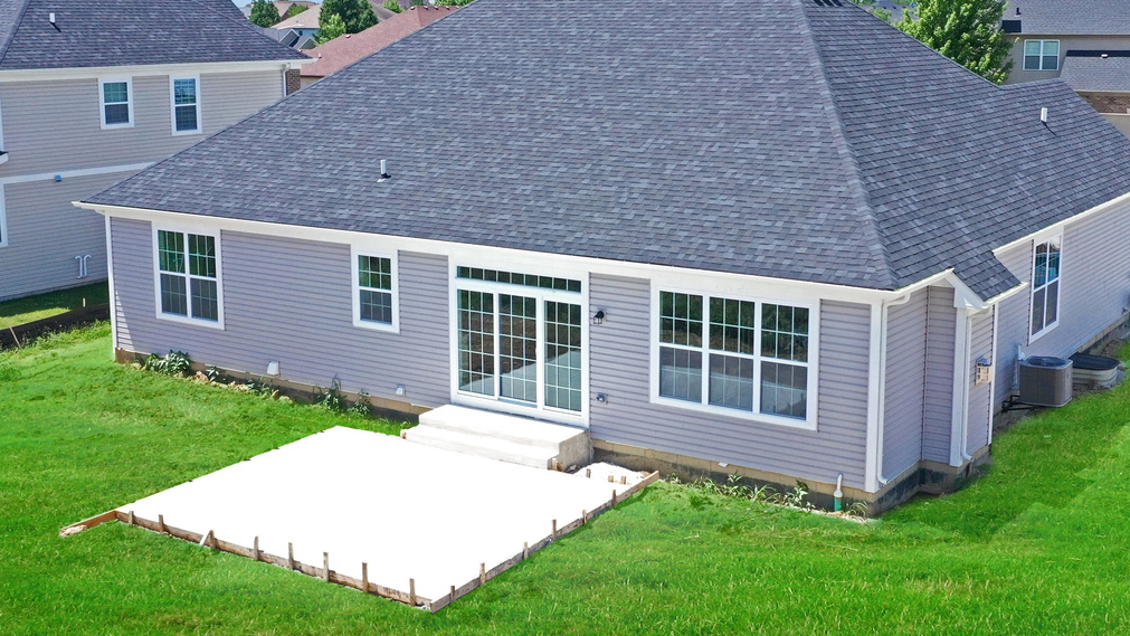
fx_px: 1408
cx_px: 578
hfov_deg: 43.7
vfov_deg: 25.4
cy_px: 277
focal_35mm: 47
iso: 400
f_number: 6.3
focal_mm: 10.26
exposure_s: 1/640
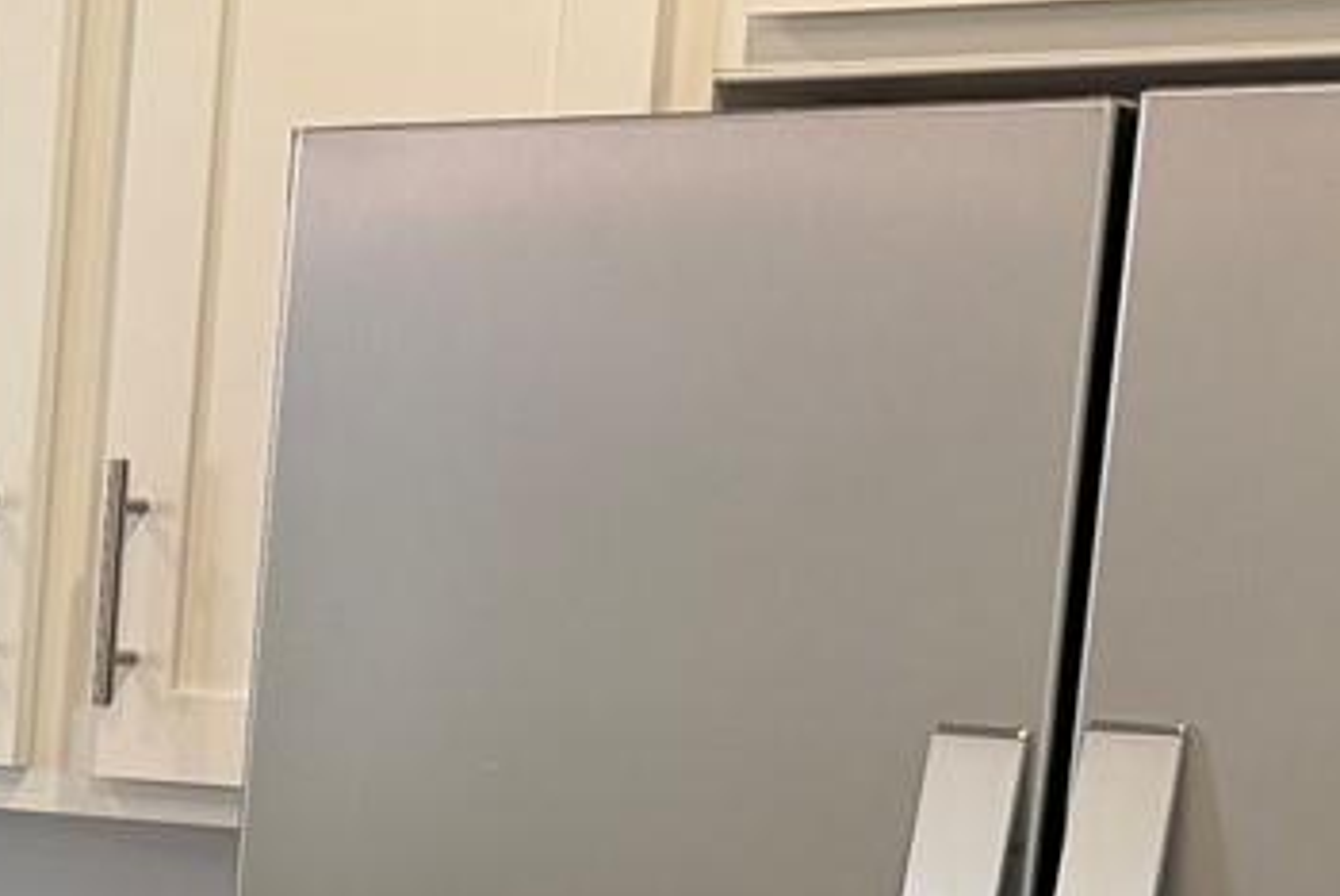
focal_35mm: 114
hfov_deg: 14.9
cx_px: -1279
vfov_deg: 11.7
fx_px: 4247
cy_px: 1149
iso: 160
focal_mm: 6.76
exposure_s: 1/120
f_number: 1.78
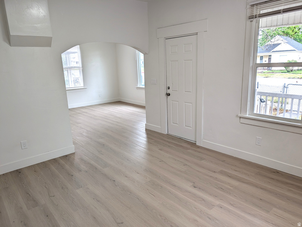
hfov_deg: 71.5
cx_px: 151
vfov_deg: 56.9
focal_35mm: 24
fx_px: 210
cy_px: 114
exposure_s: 1/120
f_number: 1.68
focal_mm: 6.9
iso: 40
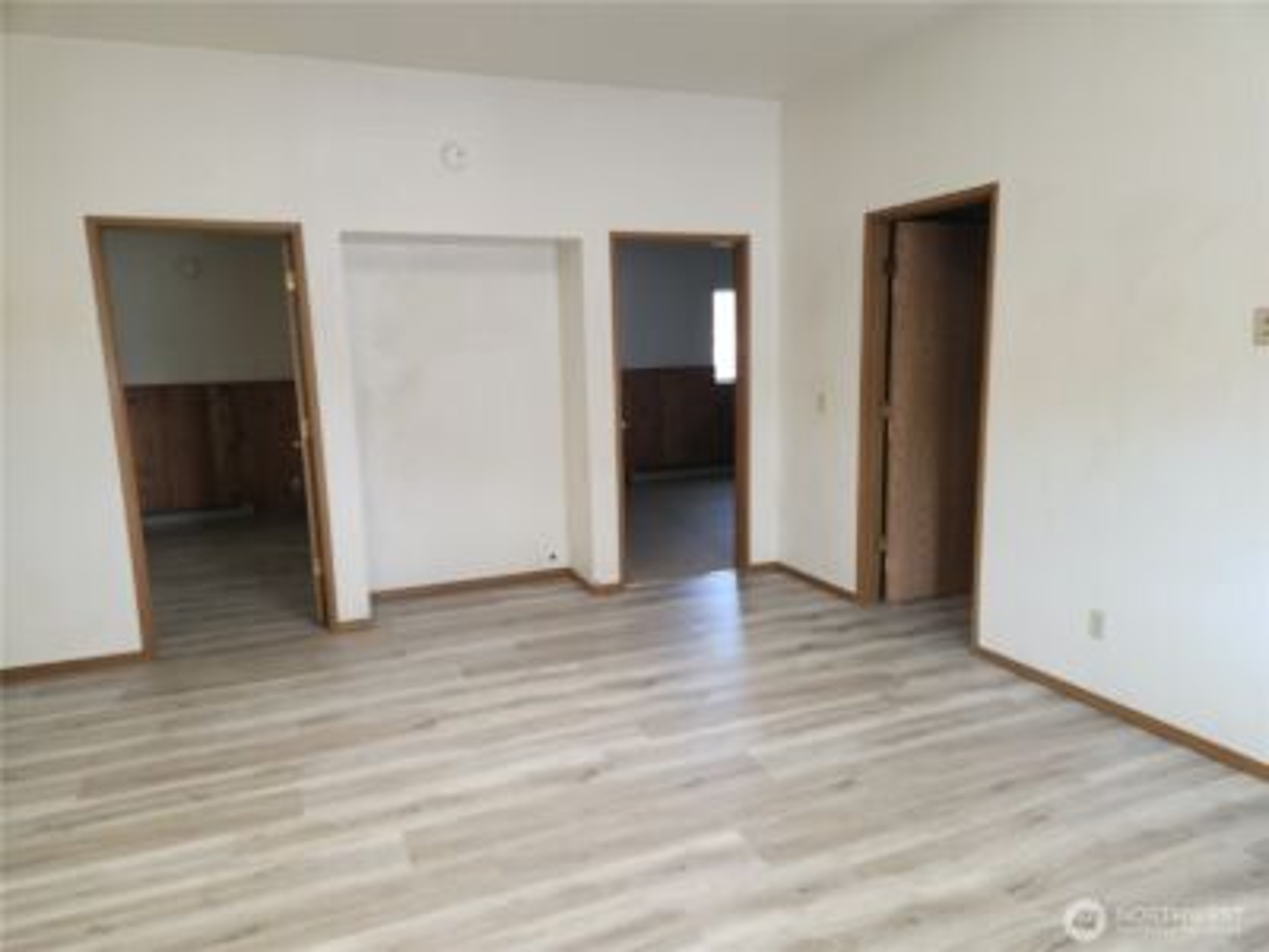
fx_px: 843
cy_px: 476
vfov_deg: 58.9
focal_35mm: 23
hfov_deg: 73.9
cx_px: 634
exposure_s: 1/60
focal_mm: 5.4
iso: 160
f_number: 1.8
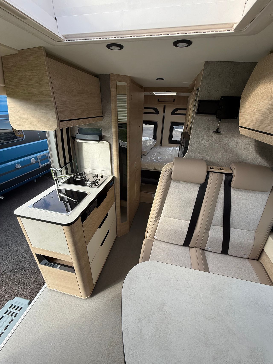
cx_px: 136
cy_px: 182
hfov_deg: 85.7
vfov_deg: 102.1
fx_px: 147
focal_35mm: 14
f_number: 2.2
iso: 64
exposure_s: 1/216
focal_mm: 2.22
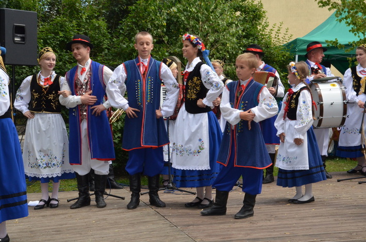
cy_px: 121
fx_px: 639
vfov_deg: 21.5
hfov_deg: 32.0
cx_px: 183
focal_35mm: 63
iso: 1250
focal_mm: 42
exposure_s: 1/200
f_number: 18
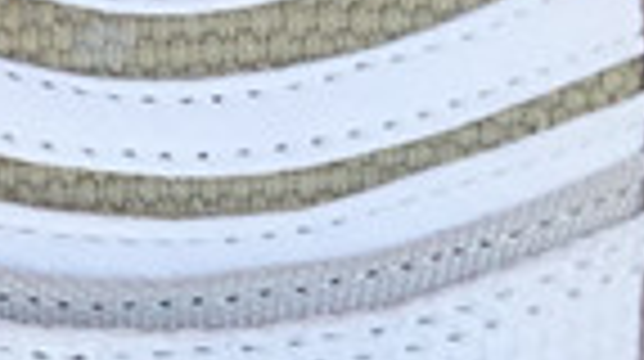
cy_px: 11
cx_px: -847
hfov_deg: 9.2
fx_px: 3633
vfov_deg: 5.7
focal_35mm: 213
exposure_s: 1/182
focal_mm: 3.3
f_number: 2.4
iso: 25
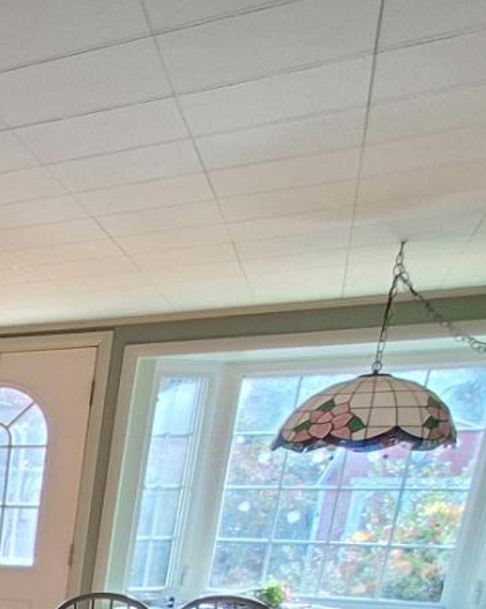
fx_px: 936
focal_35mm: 52
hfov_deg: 20.8
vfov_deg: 30.8
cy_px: 720
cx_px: -371
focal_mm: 1.46
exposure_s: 1/40
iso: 80
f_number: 2.2
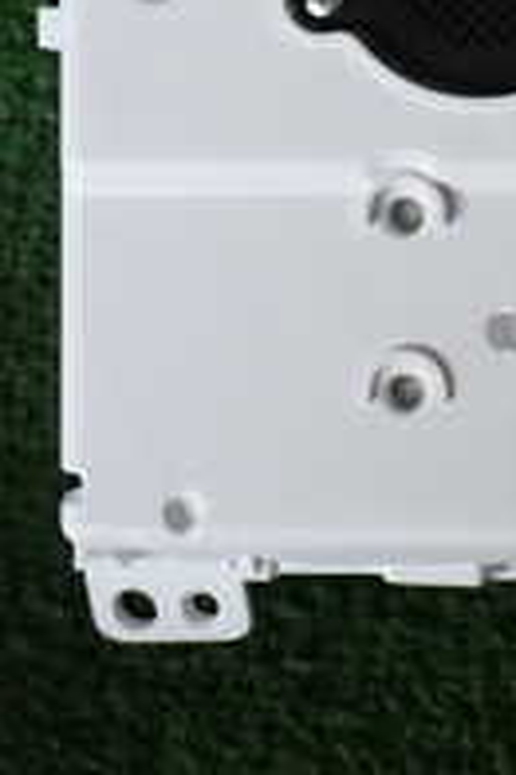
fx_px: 2046
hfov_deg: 12.9
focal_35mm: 95
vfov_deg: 21.2
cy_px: 149
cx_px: 957
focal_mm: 5.4
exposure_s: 1/80
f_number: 3.2
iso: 100
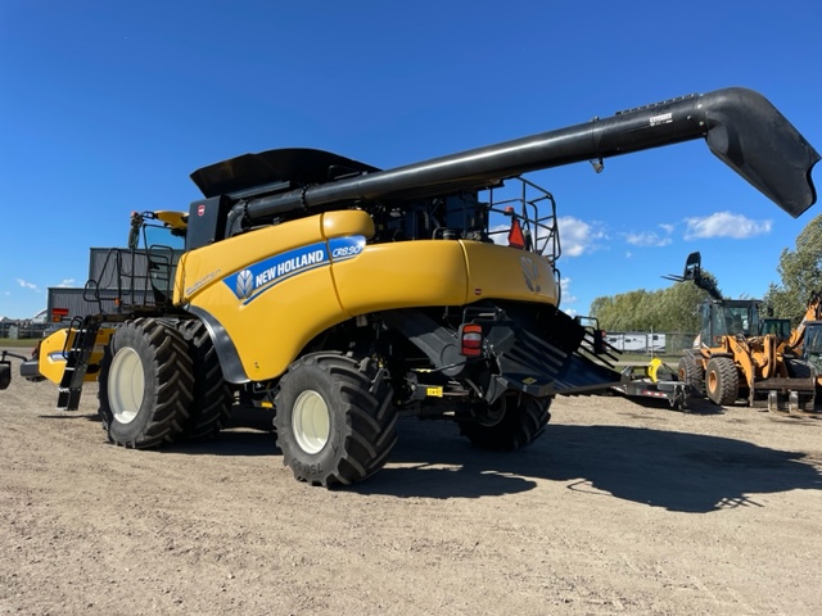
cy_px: 308
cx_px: 411
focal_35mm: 26
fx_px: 617
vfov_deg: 53.1
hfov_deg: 67.3
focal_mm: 4.2
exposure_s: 1/3401
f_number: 1.6
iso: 32
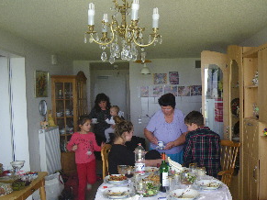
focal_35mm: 37
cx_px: 156
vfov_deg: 38.5
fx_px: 285
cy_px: 117
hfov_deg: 49.9
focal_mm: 5
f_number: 3.5
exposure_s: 1/50
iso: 100
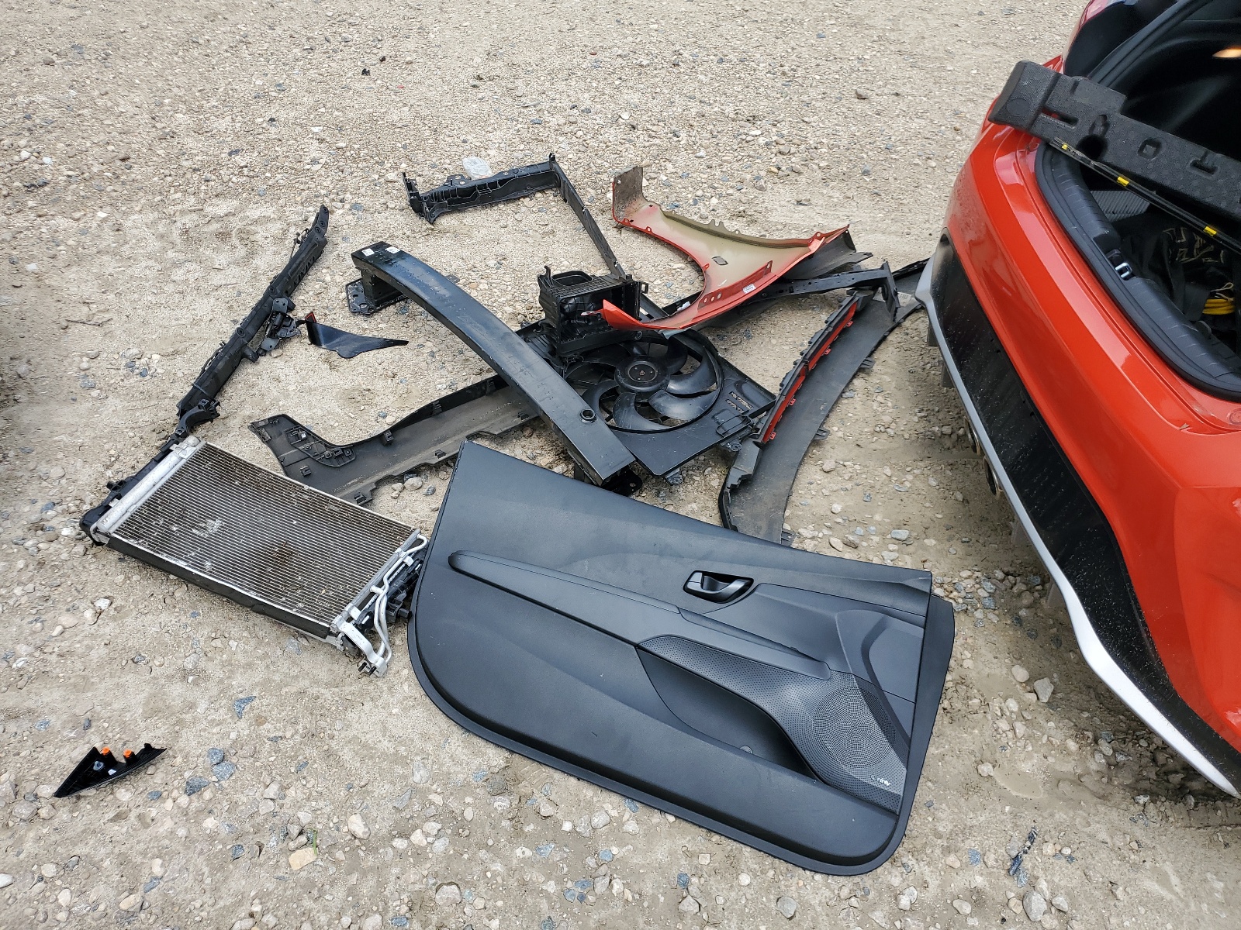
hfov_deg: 67.3
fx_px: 932
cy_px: 465
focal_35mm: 26
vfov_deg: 53.1
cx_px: 620
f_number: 1.5
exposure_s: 1/1250
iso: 50
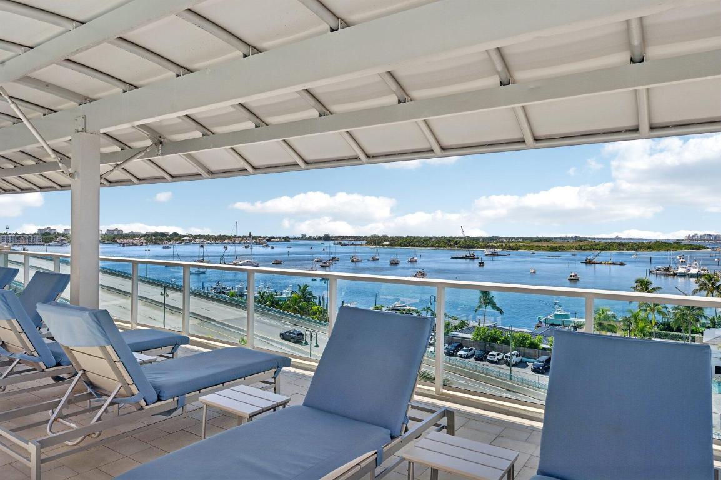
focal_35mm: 24
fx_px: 480
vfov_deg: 53.1
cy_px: 240
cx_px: 360
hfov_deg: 73.8
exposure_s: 1/400
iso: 100
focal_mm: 24
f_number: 8
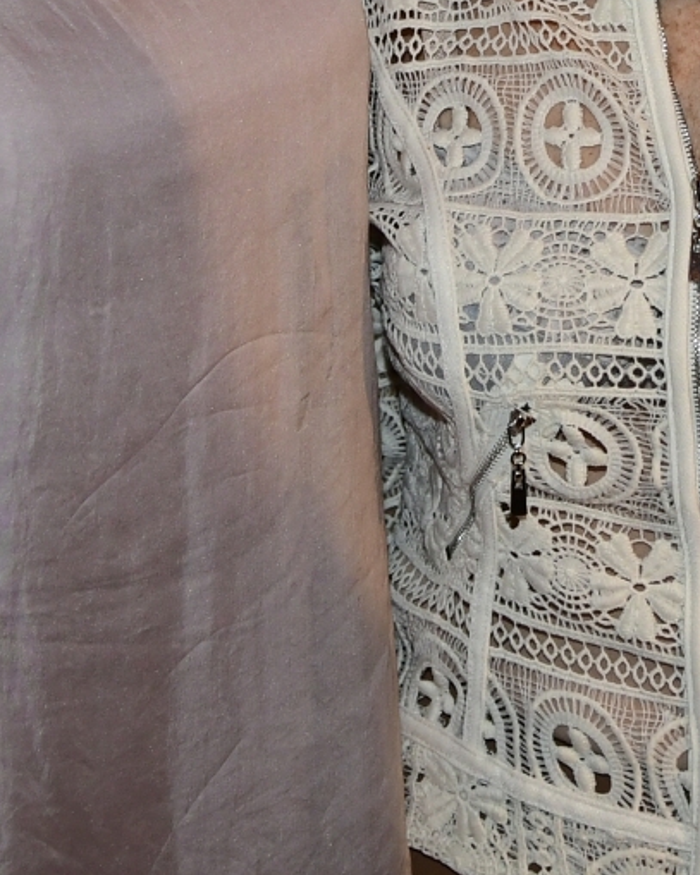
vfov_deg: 13.9
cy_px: -304
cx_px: 557
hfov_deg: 11.6
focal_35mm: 133
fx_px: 3443
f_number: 2.8
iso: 800
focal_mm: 23
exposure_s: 1/100
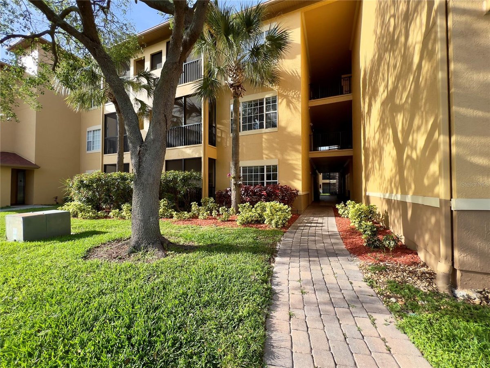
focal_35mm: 13
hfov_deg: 106.2
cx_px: 245
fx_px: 184
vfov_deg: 89.9
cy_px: 184
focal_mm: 1.57
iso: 32
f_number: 1.8
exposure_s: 1/786
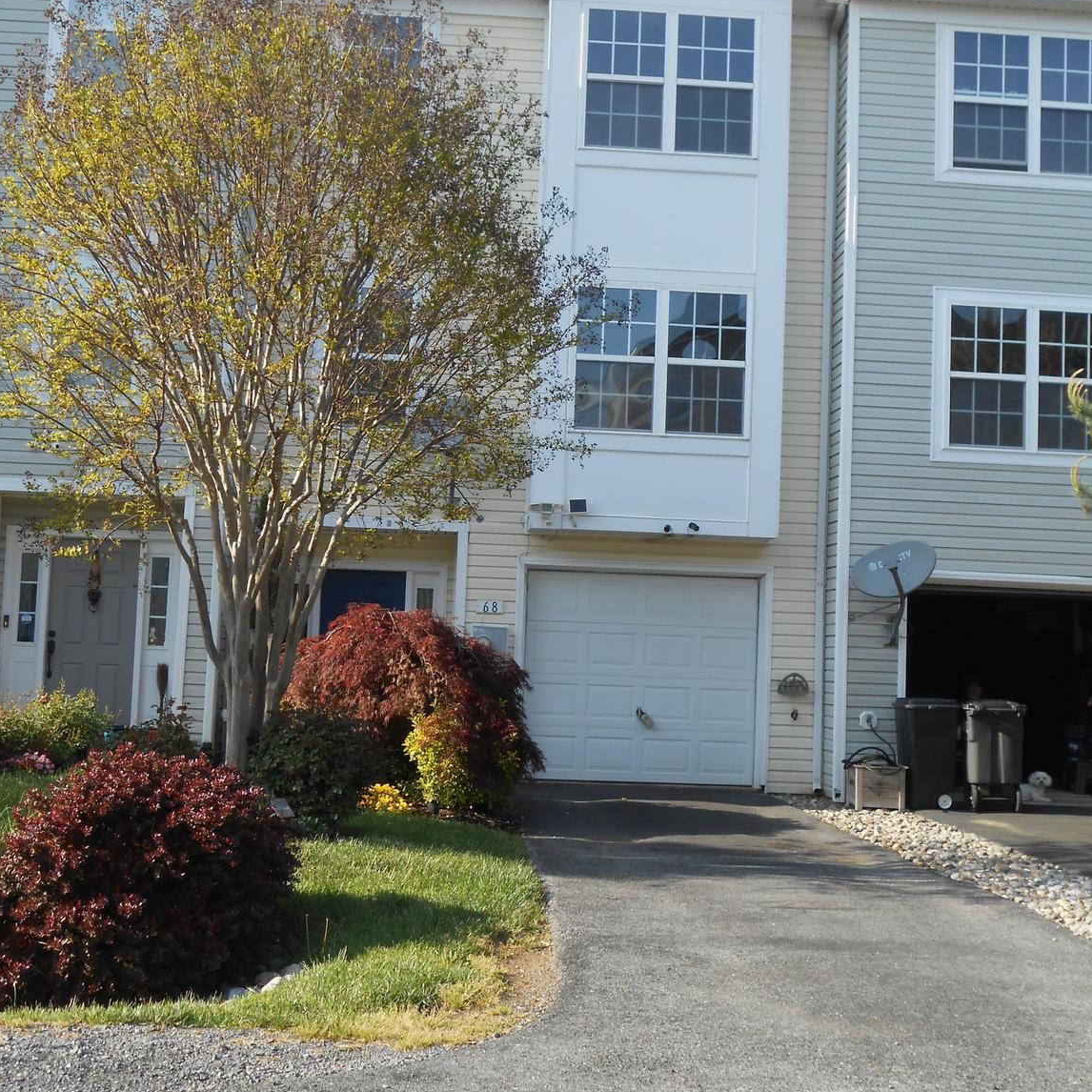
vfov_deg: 37.5
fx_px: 1606
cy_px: 527
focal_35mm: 45
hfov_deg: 37.6
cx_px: 546
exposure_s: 1/250
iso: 80
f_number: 4.2
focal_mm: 6.8
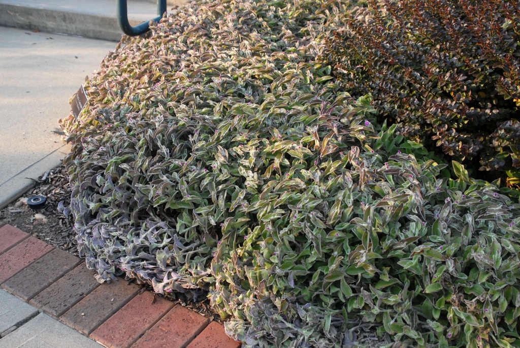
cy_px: 174
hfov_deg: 46.4
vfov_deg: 32.0
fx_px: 607
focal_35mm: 42
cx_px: 260
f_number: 7.1
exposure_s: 1/200
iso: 400
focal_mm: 28
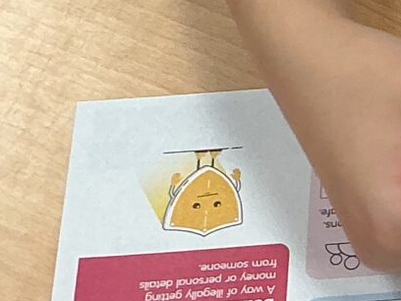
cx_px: 777
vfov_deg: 8.1
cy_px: -62
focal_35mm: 182
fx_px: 2108
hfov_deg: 10.1
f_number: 1.8
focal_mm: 3
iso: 64
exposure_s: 1/60
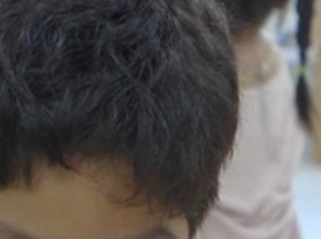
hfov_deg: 6.6
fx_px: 2768
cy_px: 242
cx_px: 28
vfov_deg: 4.9
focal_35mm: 299
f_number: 2.3
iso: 800
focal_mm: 17.7
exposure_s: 1/200
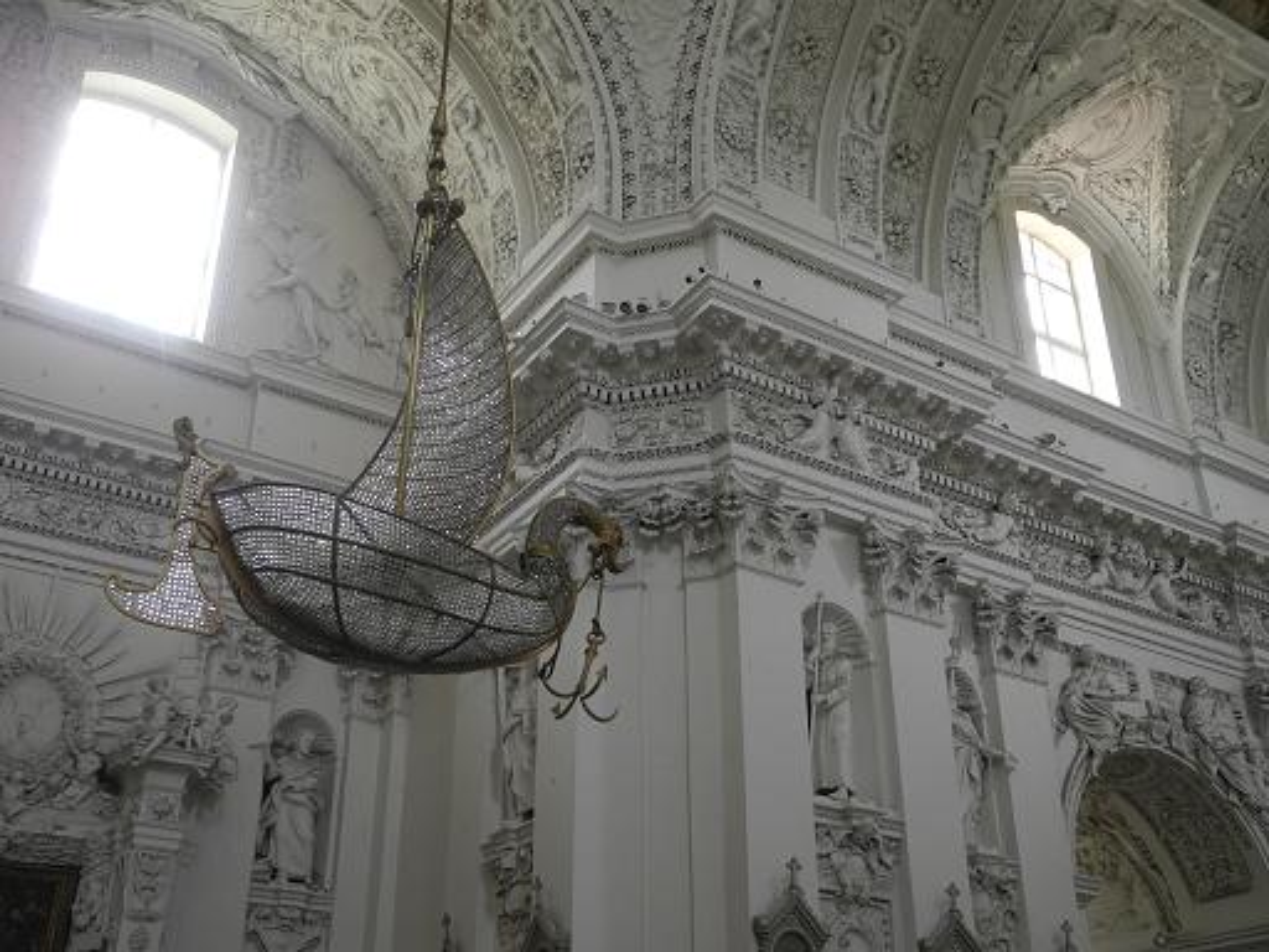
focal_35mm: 41
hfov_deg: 45.8
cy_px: 476
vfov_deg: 35.1
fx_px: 1503
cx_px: 634
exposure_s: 1/30
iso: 100
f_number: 3.2
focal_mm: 8.8
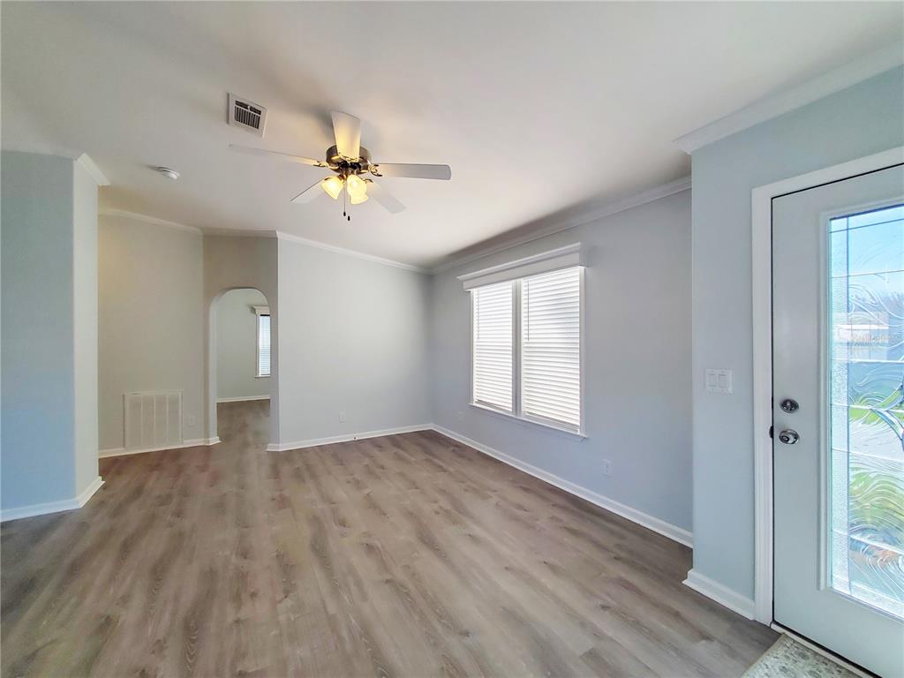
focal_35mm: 13
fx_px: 339
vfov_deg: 89.9
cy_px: 339
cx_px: 452
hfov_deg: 106.2
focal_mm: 1.8
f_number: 2.2
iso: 64
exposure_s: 1/120
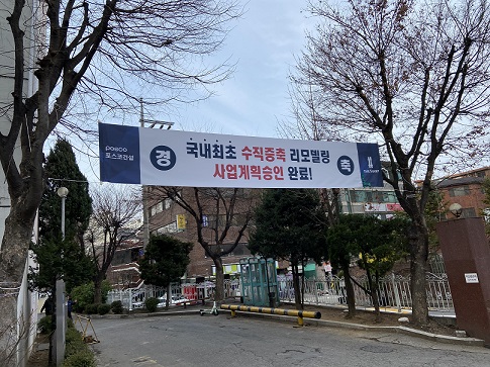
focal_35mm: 26
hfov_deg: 67.3
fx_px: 368
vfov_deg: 53.0
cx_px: 245
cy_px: 184
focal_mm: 4.25
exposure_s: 1/1208
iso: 32
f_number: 1.8
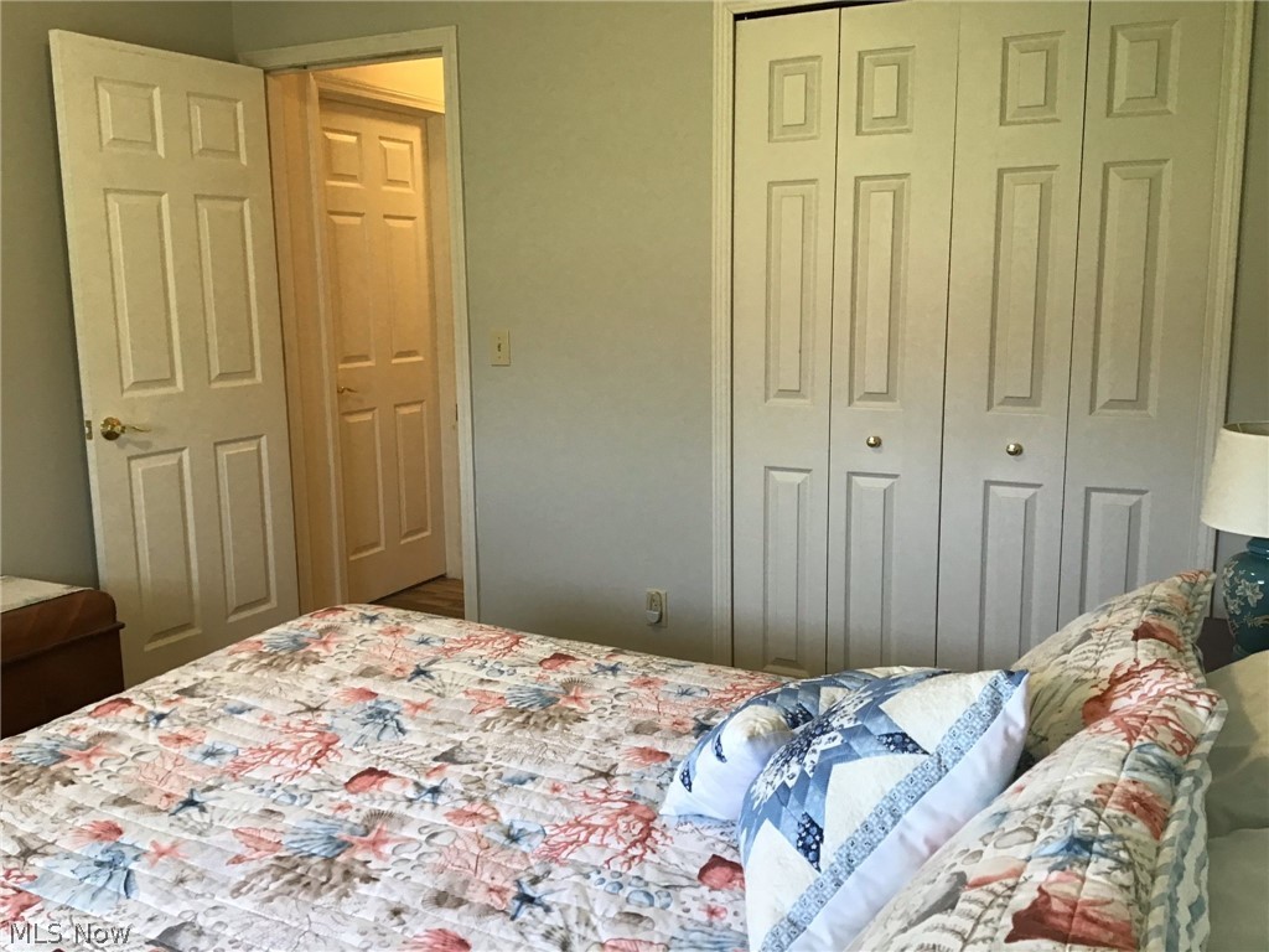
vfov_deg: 45.4
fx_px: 1136
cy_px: 476
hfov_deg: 58.4
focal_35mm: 31
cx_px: 634
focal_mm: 3.3
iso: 50
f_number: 2.4
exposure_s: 1/30
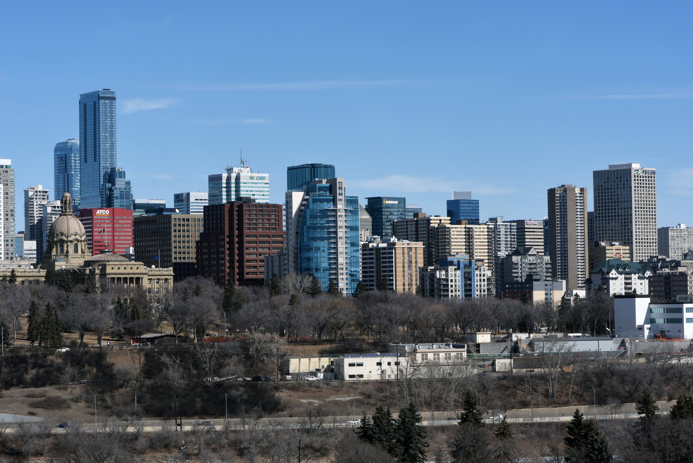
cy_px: 232
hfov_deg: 19.4
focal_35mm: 105
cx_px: 346
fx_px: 2022
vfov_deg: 13.1
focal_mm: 105
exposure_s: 1/400
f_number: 20
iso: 400
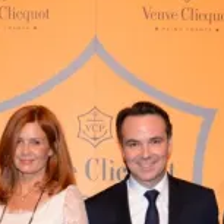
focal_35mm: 131
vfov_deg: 12.8
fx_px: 959
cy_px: 304
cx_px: 73
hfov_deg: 13.3
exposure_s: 1/100
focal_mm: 31
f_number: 4.5
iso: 1250
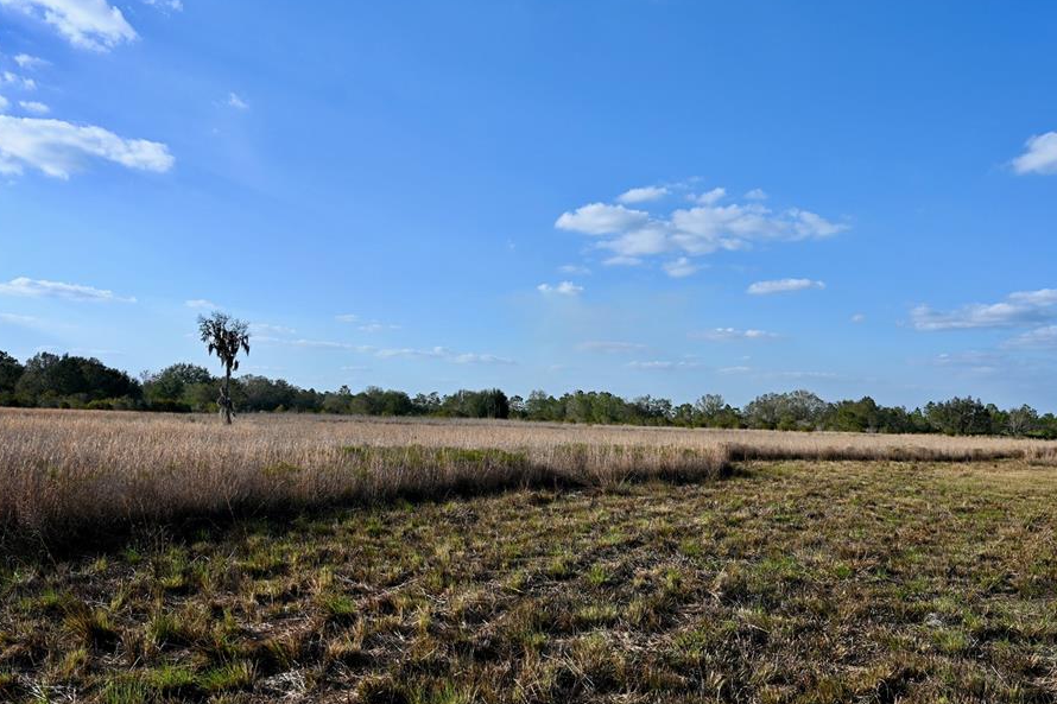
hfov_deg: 60.3
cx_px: 553
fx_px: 910
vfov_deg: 42.3
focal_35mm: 31
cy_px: 370
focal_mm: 27
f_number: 7.1
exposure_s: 1/400
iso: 100
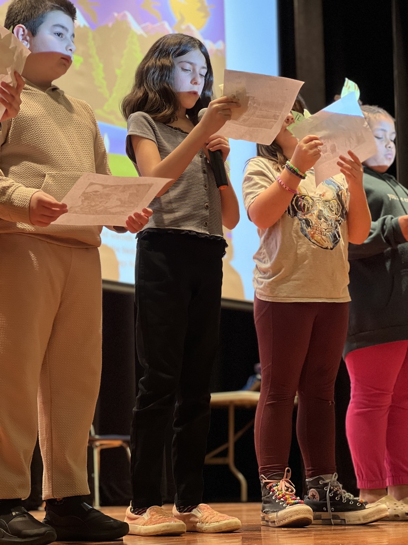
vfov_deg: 25.3
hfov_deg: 19.1
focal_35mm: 77
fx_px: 1210
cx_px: 204
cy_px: 272
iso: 250
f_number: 2.8
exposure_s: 1/40
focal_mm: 9
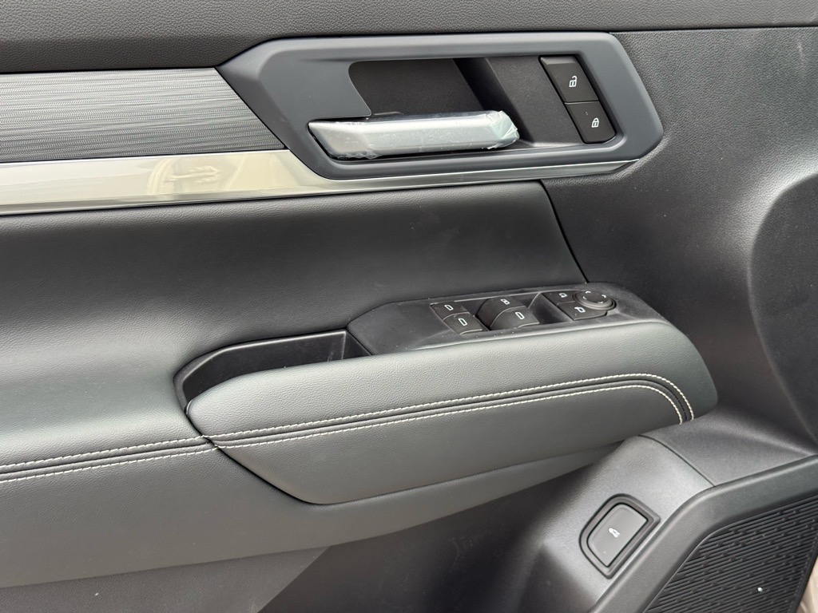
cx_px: 409
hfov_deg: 39.7
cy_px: 306
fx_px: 1134
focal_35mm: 48
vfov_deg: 30.3
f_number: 1.78
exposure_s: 1/182
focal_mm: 6.76
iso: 100
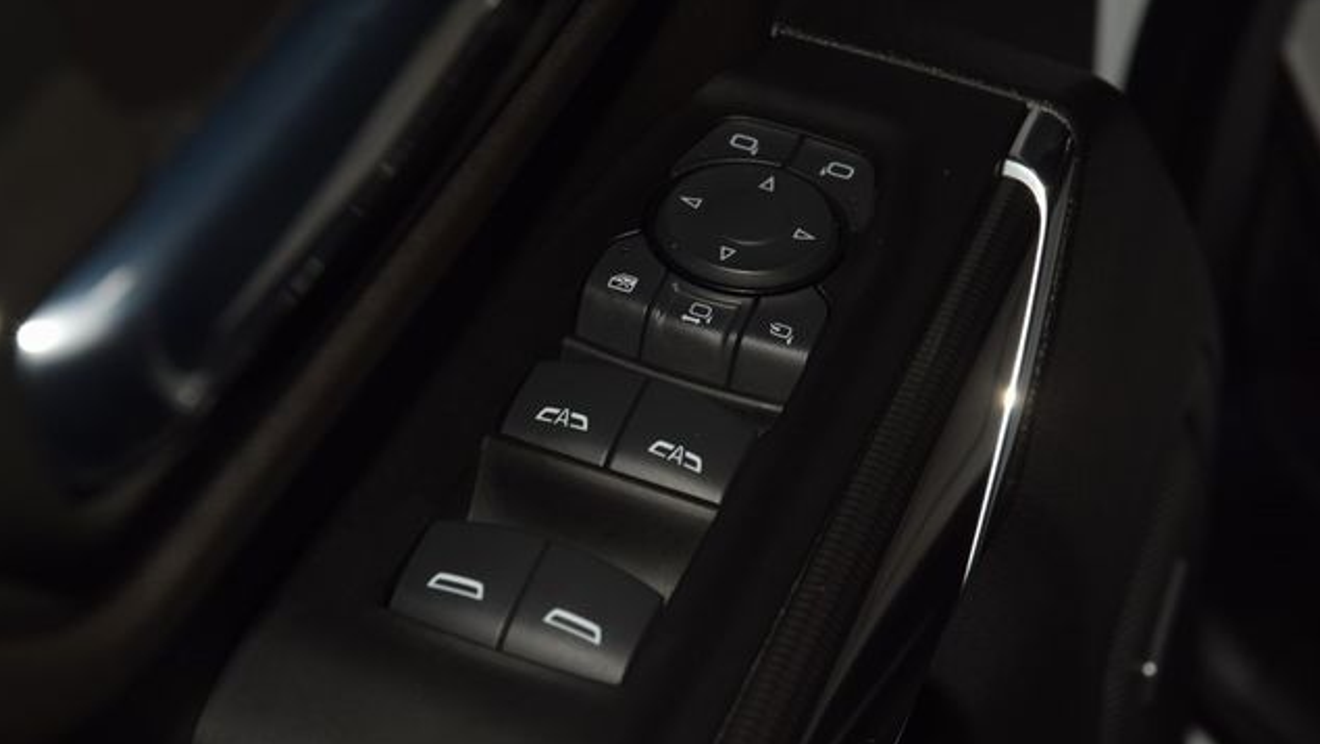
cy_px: 362
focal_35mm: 111
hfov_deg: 19.3
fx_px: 3886
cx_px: 658
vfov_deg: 10.9
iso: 100
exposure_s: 1/125
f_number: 8
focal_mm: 70
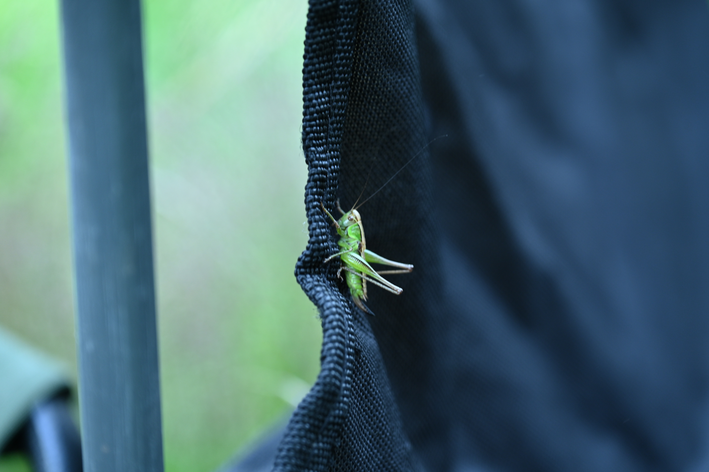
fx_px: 2362
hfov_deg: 17.1
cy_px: 236
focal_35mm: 120
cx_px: 354
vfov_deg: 11.4
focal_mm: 120
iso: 500
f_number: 4
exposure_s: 1/100
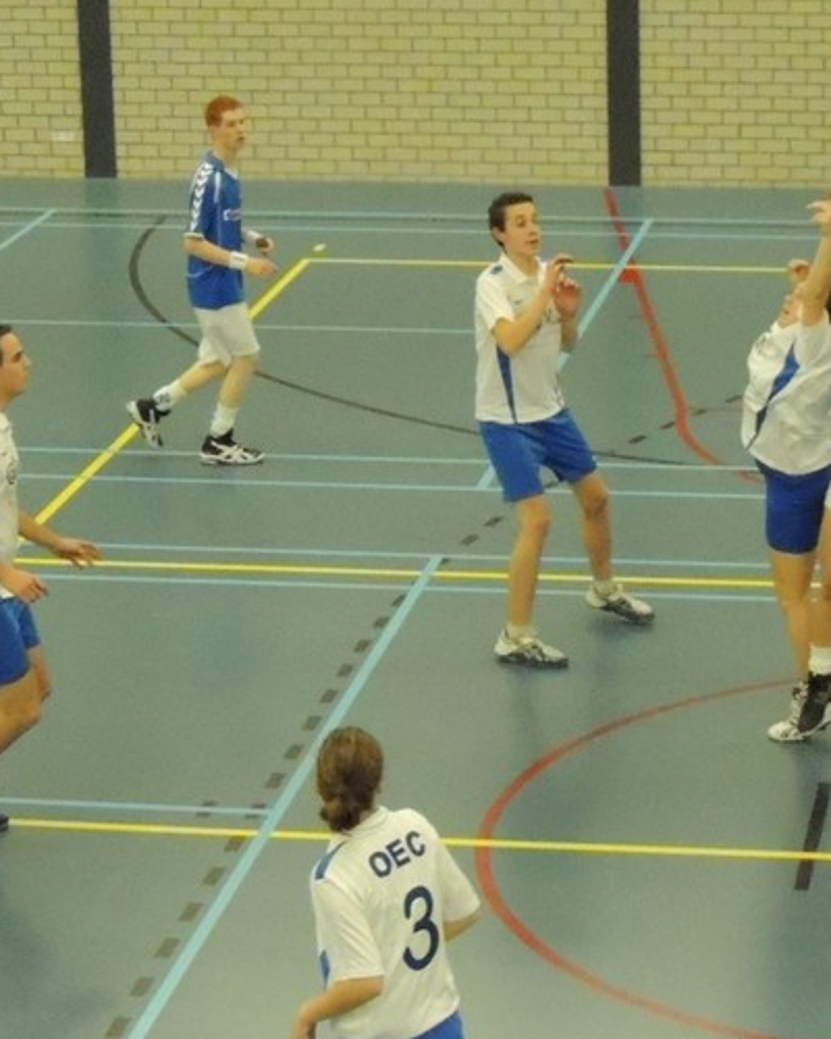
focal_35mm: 110
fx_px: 3382
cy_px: 324
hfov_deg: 13.9
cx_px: 659
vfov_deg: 17.4
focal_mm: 9.8
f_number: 3.7
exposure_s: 1/320
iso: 3200
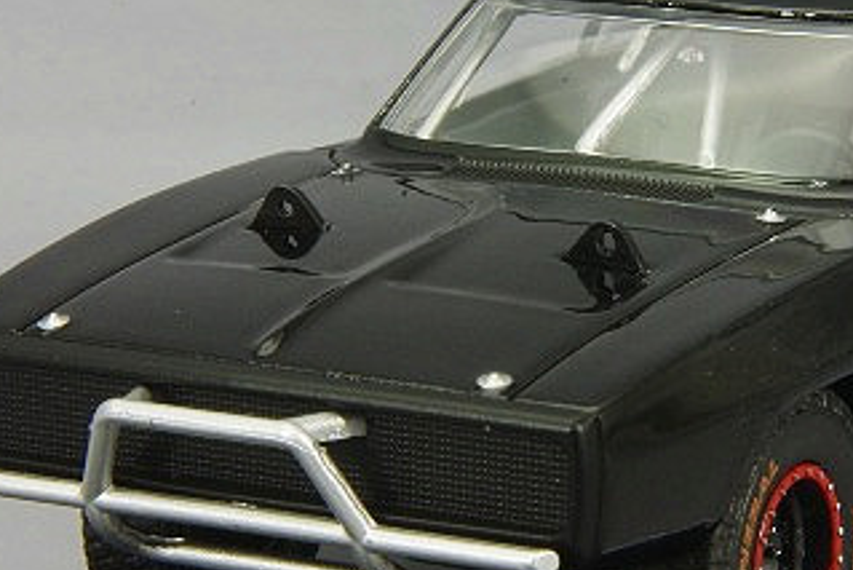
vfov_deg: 6.1
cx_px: 623
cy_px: 258
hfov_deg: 9.1
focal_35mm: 225
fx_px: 5333
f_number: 32
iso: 400
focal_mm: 75
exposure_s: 1
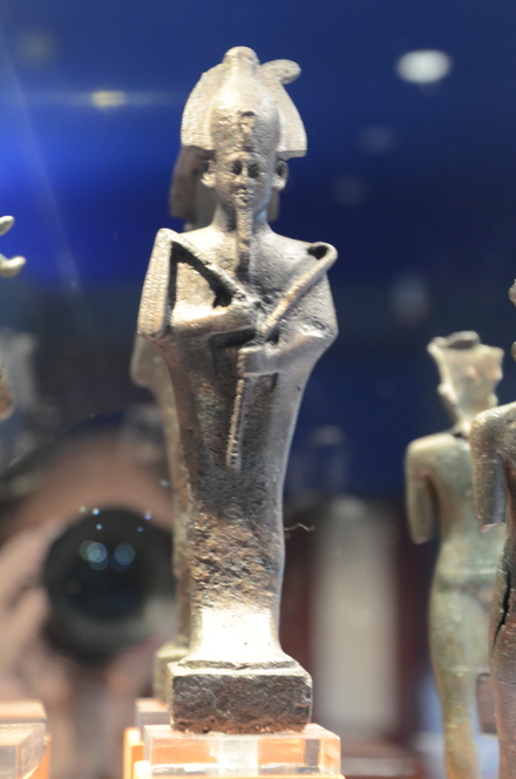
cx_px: 258
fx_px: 1878
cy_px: 390
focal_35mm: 87
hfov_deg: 15.6
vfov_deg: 23.4
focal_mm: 58
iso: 1000
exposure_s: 1/6
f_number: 5
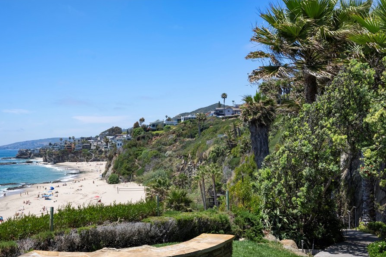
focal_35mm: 40
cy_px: 143
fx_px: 429
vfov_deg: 33.4
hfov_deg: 48.5
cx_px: 187
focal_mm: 35
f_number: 8
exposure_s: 1/250
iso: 100
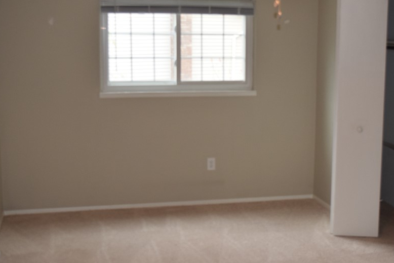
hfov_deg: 32.9
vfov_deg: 22.4
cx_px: 236
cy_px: 132
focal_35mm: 61
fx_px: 664
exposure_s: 1/125
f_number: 5.6
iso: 800
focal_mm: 29
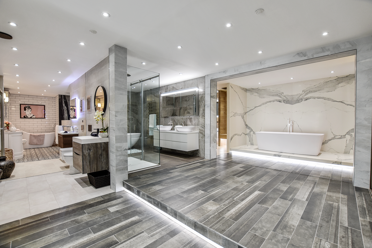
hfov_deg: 100.4
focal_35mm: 15
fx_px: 155
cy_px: 124
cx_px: 186
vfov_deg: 77.4
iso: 200
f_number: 5
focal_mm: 10
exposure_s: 1/20
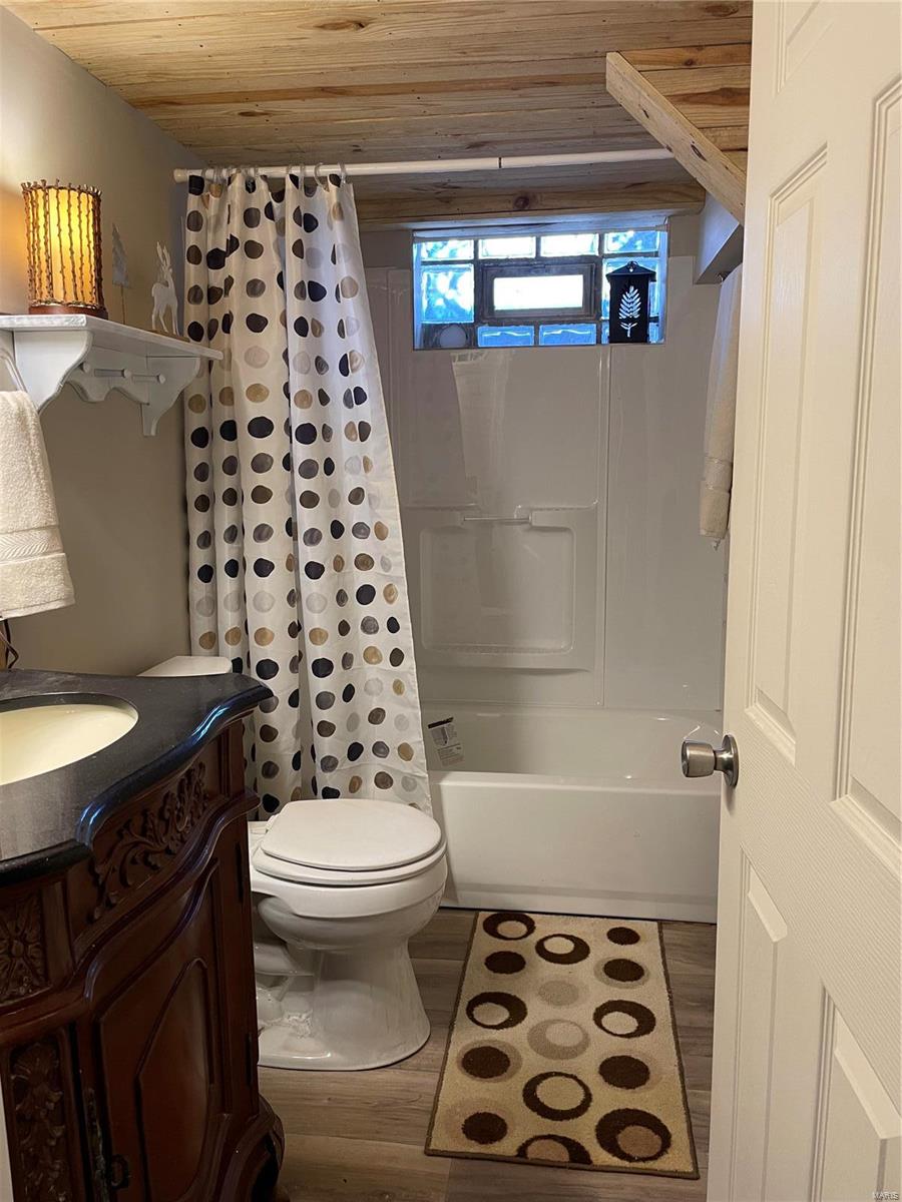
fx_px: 903
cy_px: 601
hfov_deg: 53.1
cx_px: 451
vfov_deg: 67.3
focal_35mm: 26
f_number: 1.6
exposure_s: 1/60
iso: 160
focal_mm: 4.2
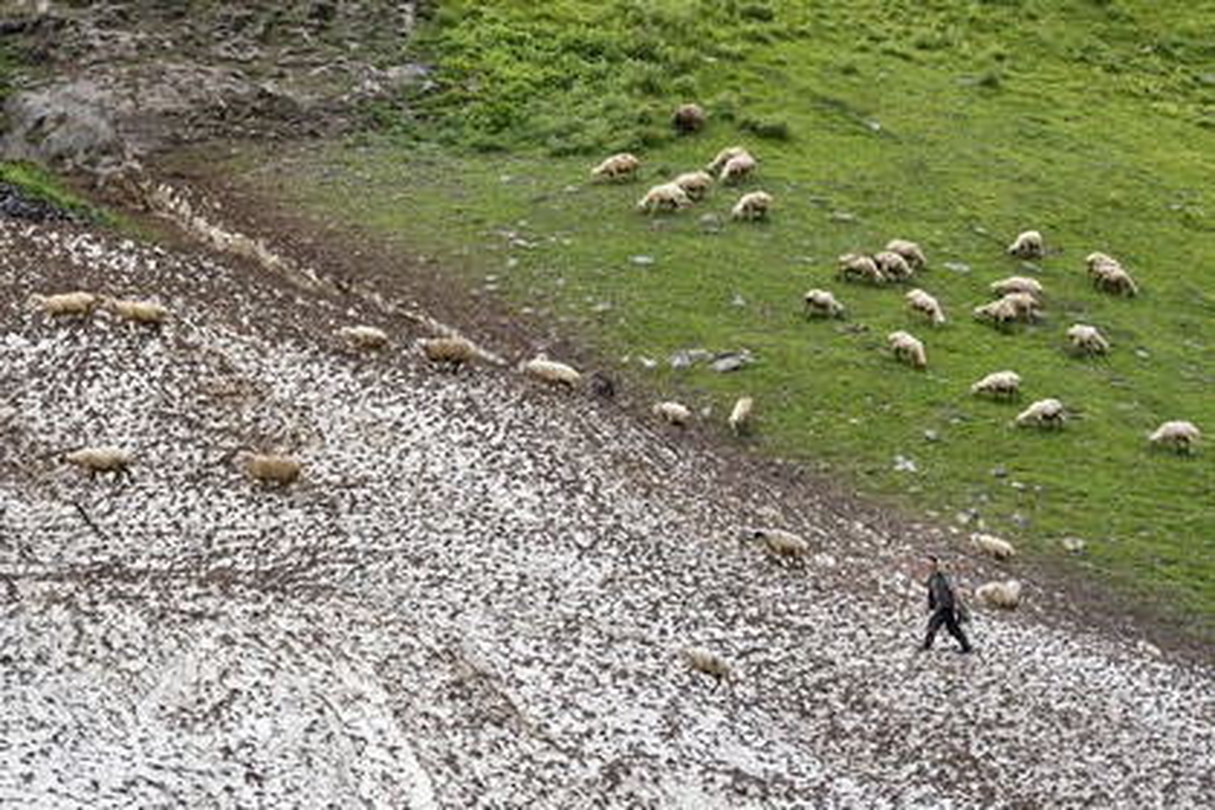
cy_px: 405
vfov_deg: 6.9
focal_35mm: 200
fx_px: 6749
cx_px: 608
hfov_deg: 10.3
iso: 320
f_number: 9
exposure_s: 1/250
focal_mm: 200
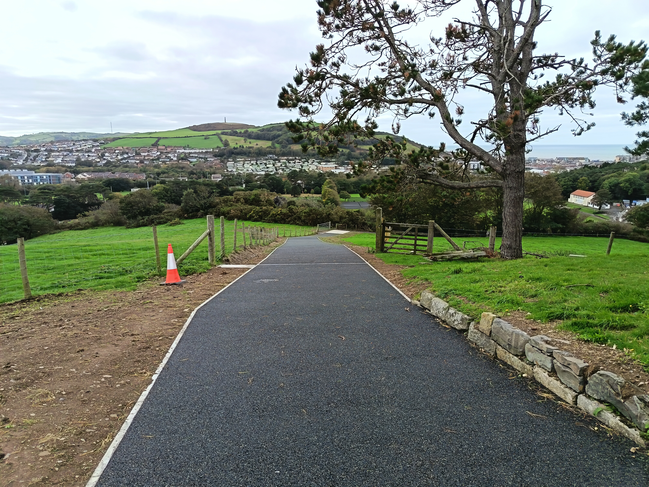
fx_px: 450
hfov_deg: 71.6
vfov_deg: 56.8
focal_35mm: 24
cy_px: 244
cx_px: 324
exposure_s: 1/357
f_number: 1.75
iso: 100
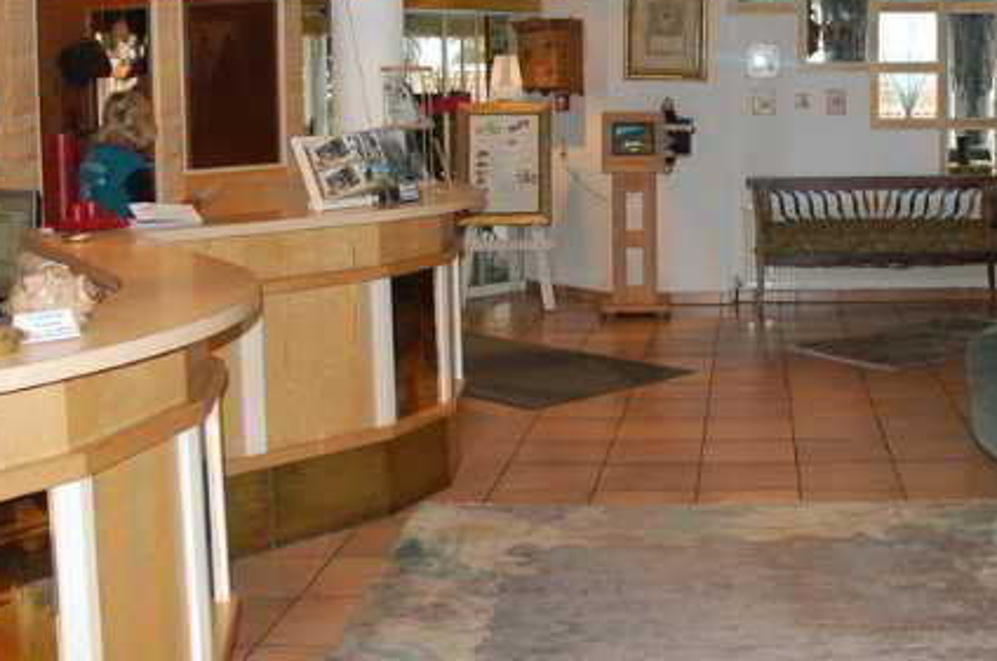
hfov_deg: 37.9
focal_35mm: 51
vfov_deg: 26.2
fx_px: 1410
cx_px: 757
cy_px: 194
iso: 400
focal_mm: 18
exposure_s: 1/60
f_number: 3.5
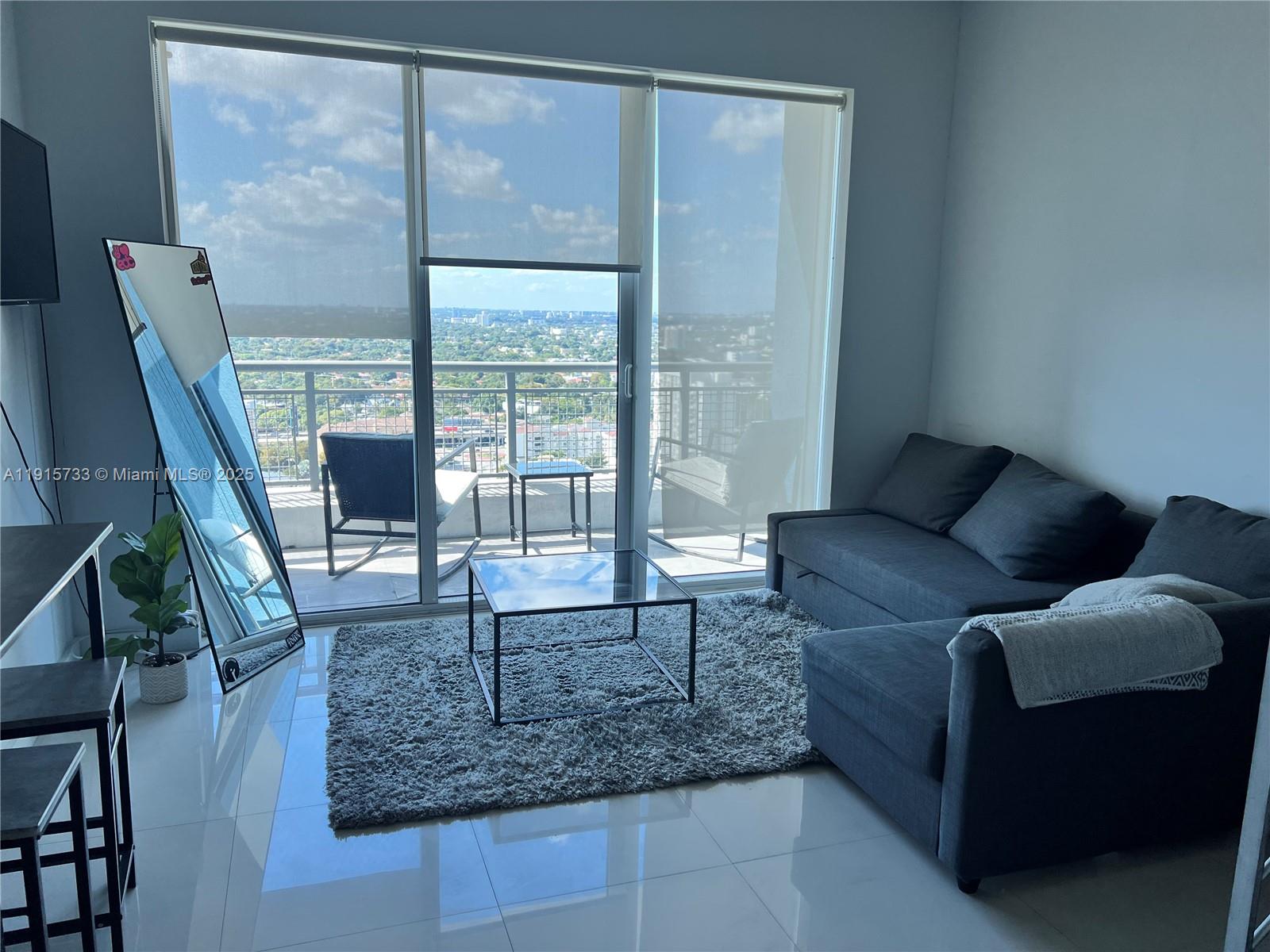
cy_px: 476
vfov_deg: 53.1
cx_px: 635
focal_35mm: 26
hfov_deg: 67.3
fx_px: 954
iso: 50
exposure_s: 1/374
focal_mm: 5.7
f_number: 1.5
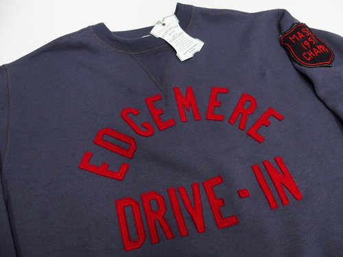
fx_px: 277
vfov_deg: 49.7
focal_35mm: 28
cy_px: 128
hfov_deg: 63.4
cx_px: 172
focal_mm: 6
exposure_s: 1/60
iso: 200
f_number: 2.8
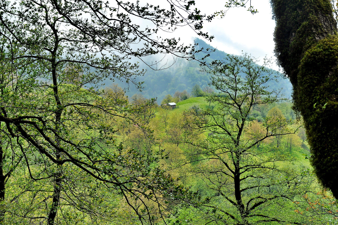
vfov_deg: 22.6
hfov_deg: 33.4
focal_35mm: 60
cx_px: 169
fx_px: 563
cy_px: 112
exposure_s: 1/320
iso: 200
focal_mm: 40
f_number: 9
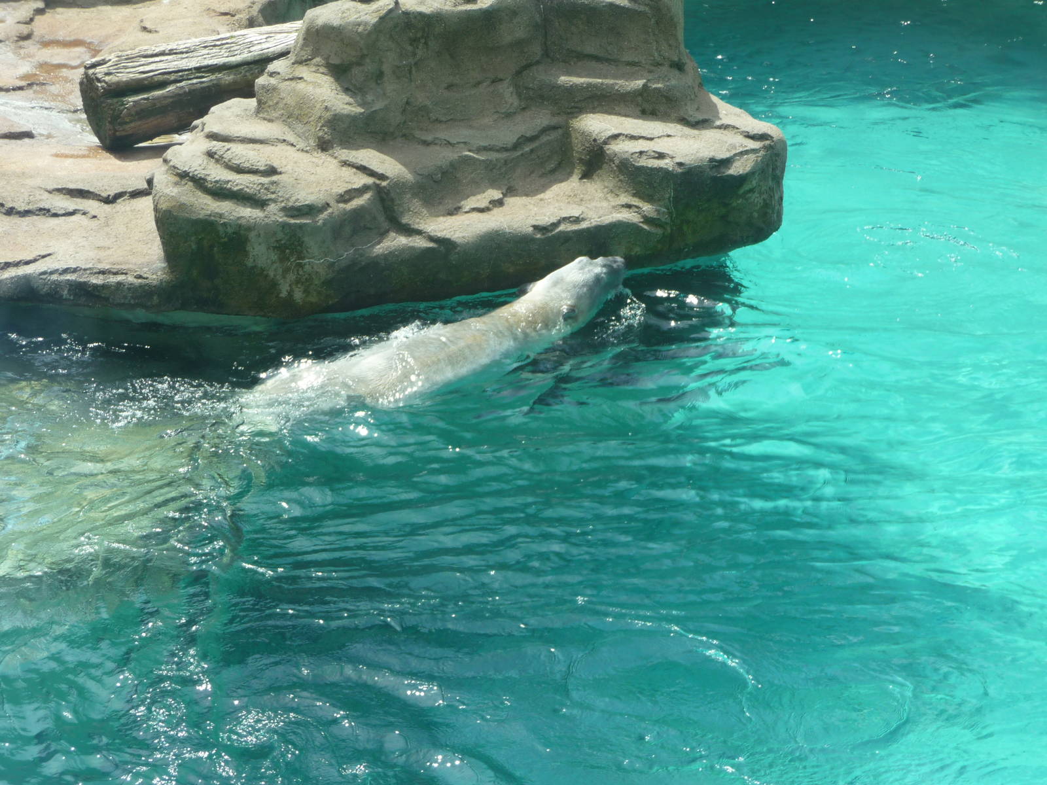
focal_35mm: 84
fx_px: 2541
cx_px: 524
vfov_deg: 17.6
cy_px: 392
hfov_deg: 23.3
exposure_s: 1/250
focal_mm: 14.2
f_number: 4.7
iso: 100
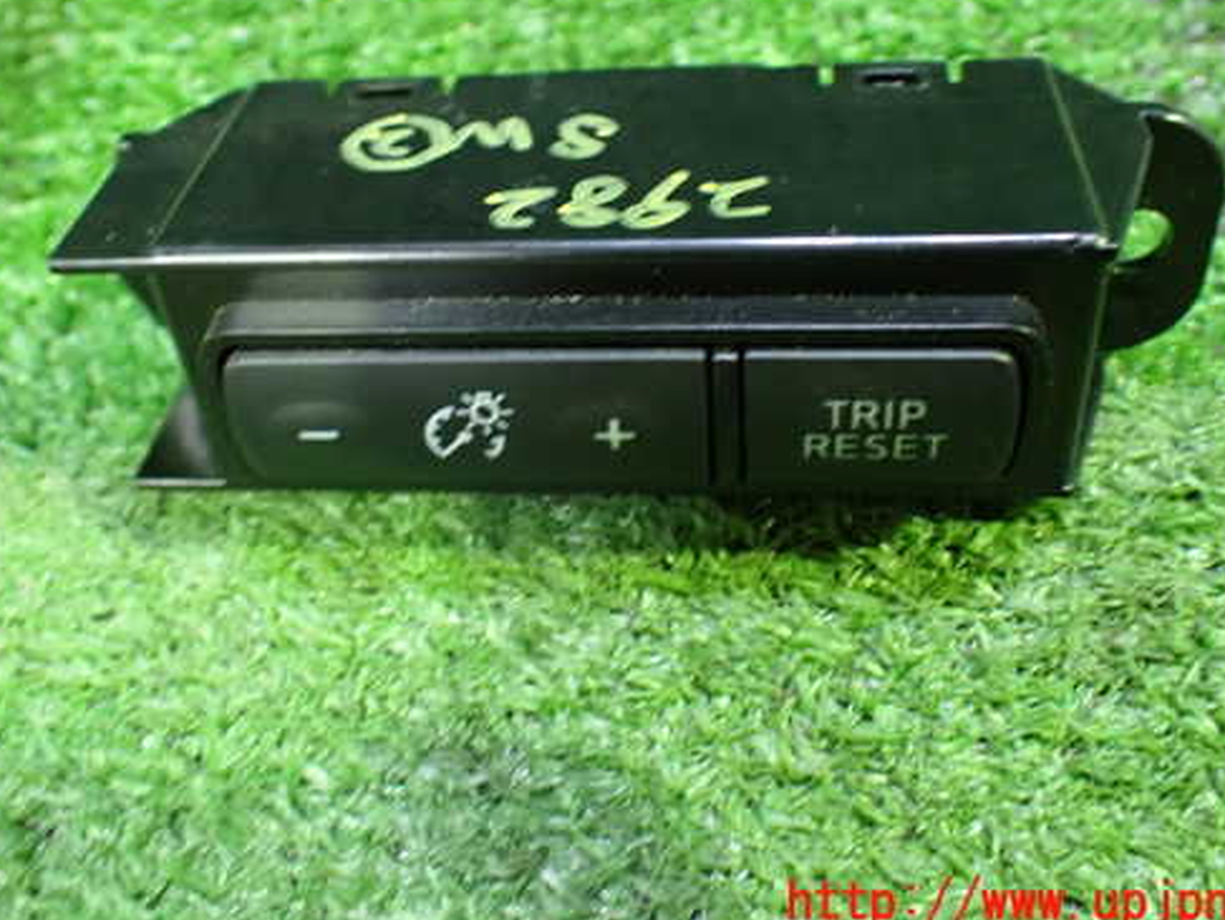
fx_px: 1310
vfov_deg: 38.5
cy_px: 368
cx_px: 600
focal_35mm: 37
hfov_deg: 50.1
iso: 1000
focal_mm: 5.4
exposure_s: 1/30
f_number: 2.3
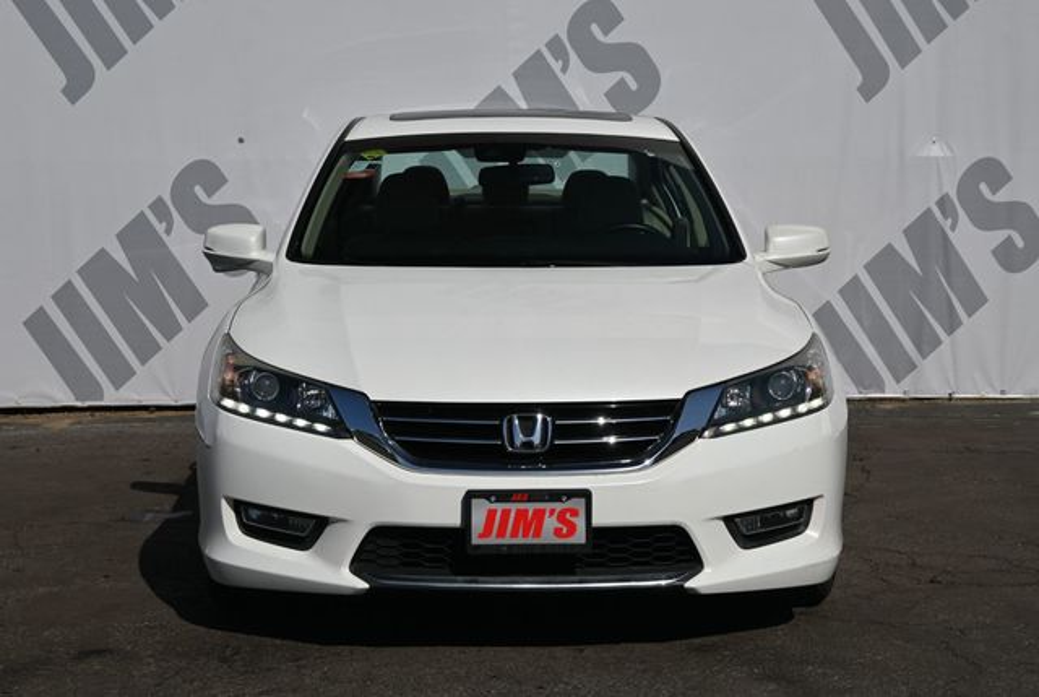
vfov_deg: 19.8
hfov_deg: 29.2
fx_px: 1995
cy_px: 348
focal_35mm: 69
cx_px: 520
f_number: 8
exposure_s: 1/500
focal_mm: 46
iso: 100
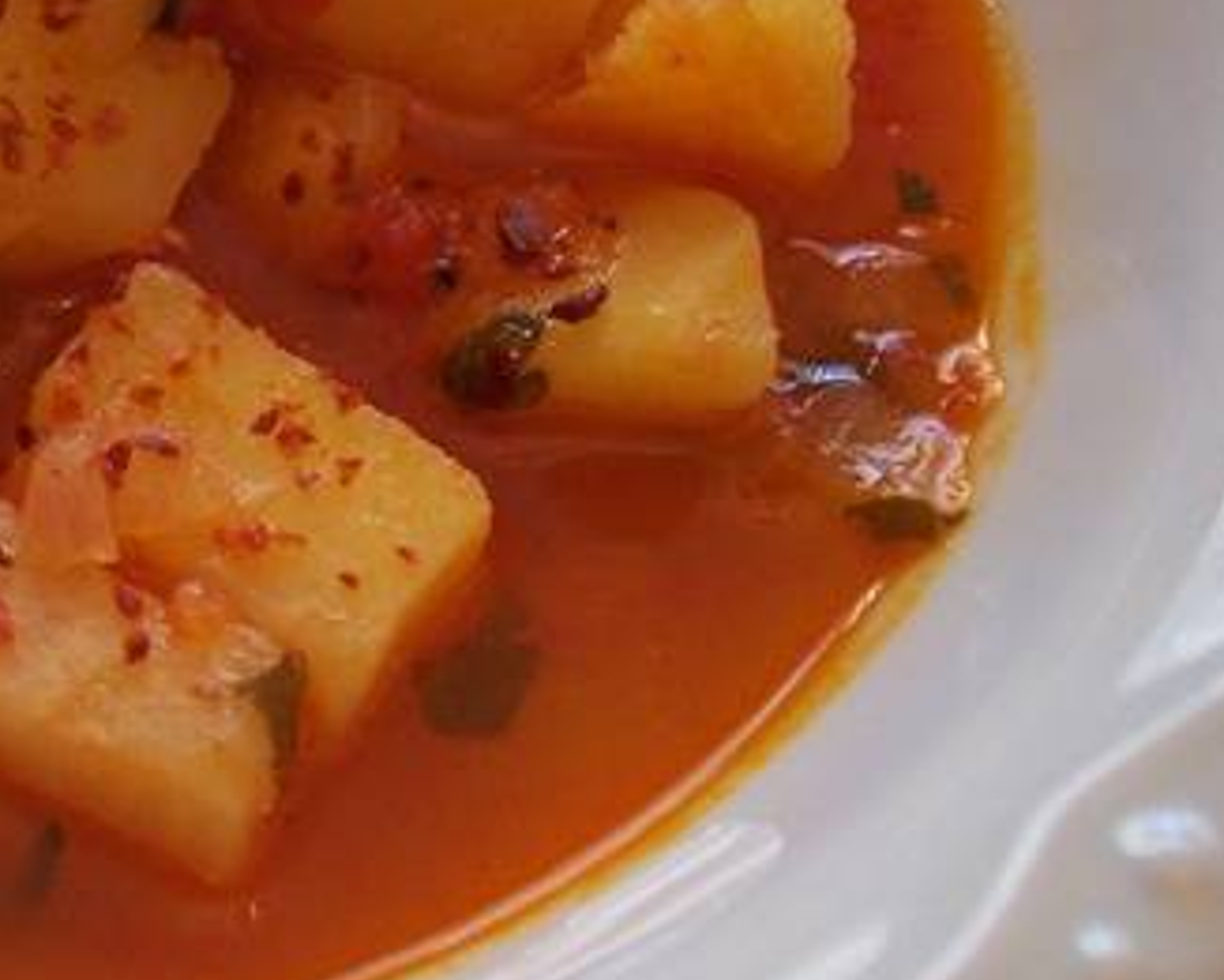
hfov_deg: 19.9
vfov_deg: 16.8
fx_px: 3298
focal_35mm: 91
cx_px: -195
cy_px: 212
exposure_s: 1/30
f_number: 2.8
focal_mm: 8
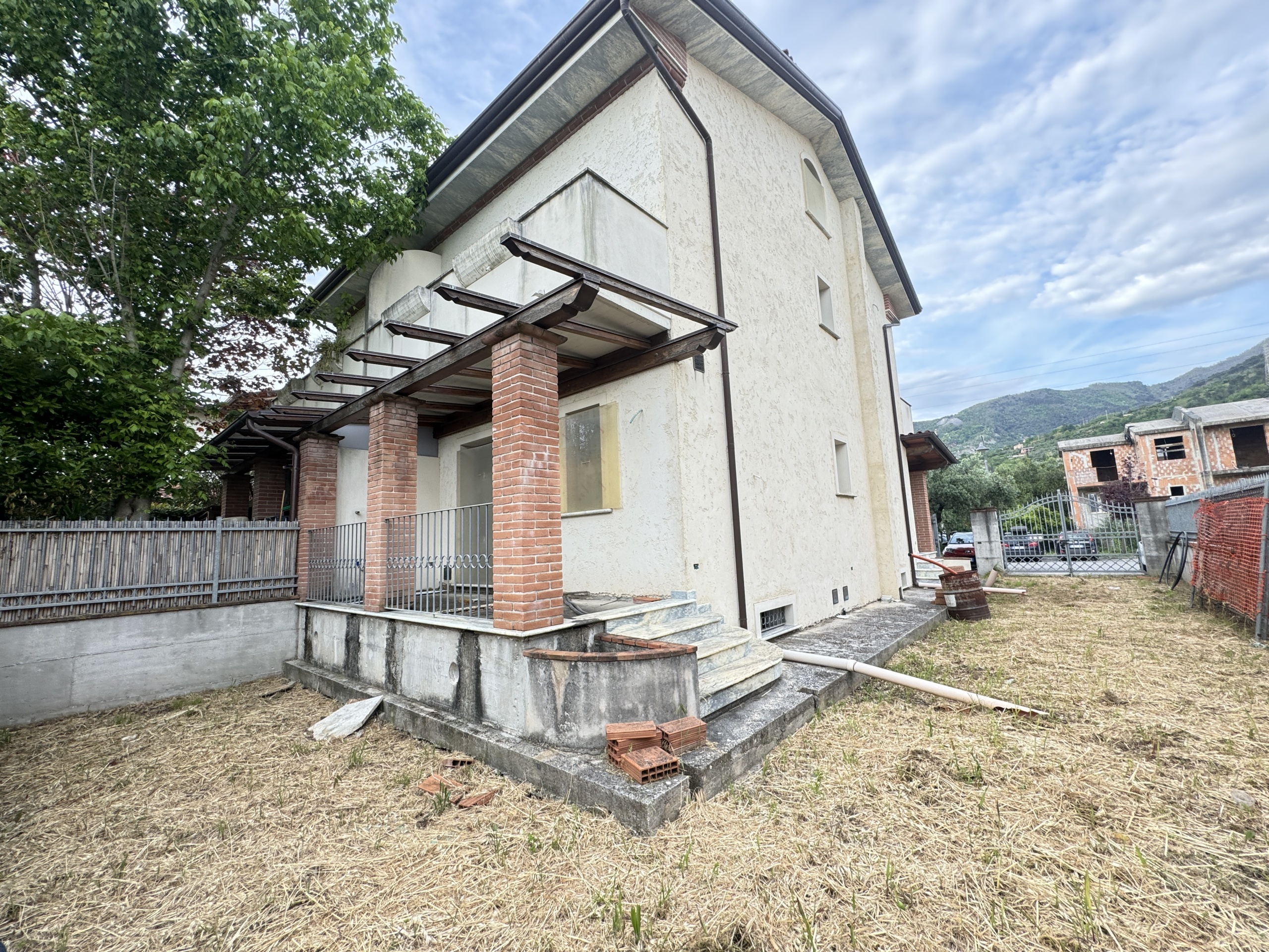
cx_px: 634
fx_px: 513
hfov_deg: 102.1
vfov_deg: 85.7
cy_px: 476
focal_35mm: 14
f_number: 2.2
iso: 40
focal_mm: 2.22
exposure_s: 1/160
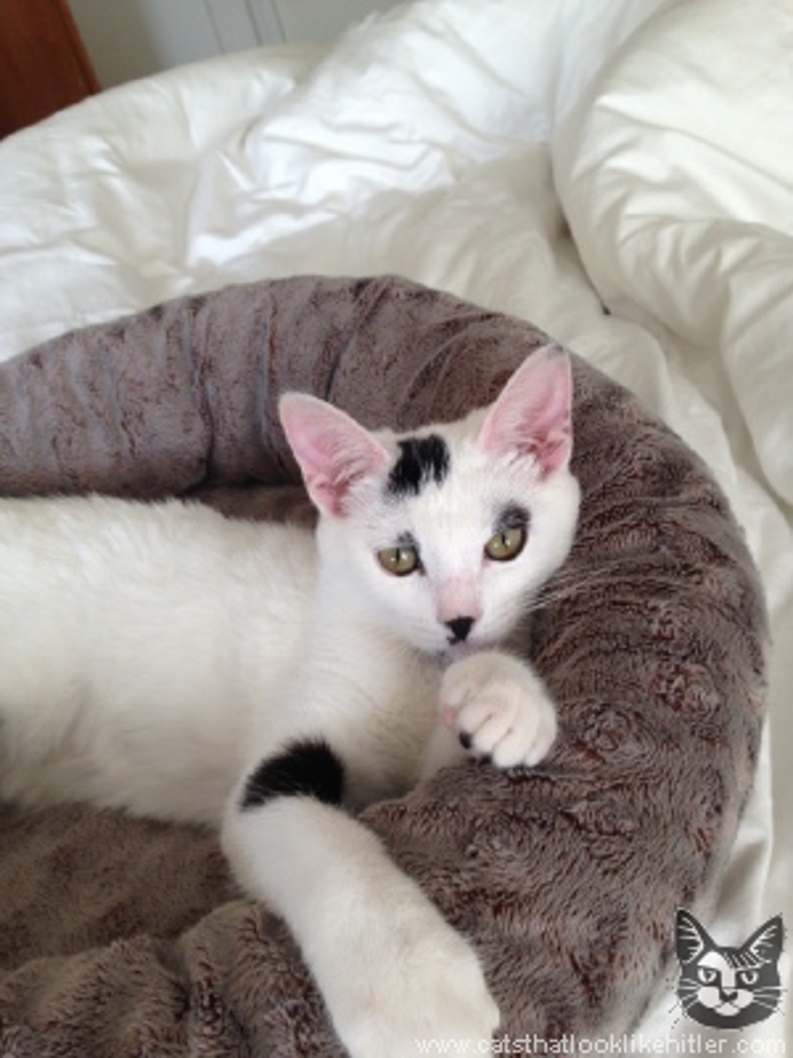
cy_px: 529
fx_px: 1008
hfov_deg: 42.9
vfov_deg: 55.4
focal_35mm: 33
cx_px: 396
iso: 64
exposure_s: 1/60
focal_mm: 4.13
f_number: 2.4
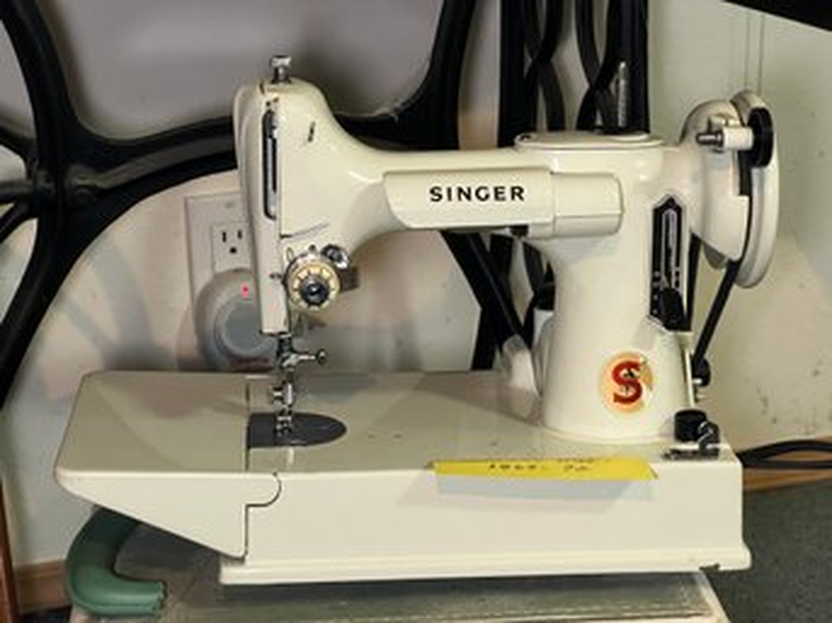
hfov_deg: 25.3
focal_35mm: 77
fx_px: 1850
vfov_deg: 19.1
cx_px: 416
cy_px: 312
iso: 800
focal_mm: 9
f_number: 2.8
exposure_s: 1/30
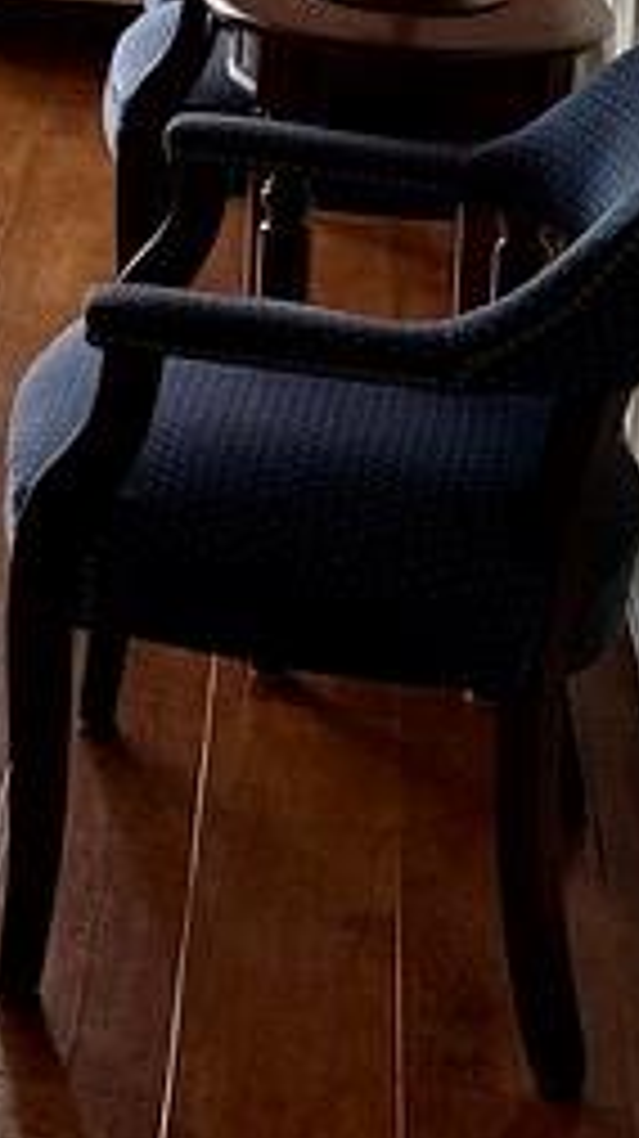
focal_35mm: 106
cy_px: -193
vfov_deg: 19.1
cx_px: -608
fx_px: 3198
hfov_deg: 10.5
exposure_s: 1/102
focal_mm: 6.76
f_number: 1.78
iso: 200
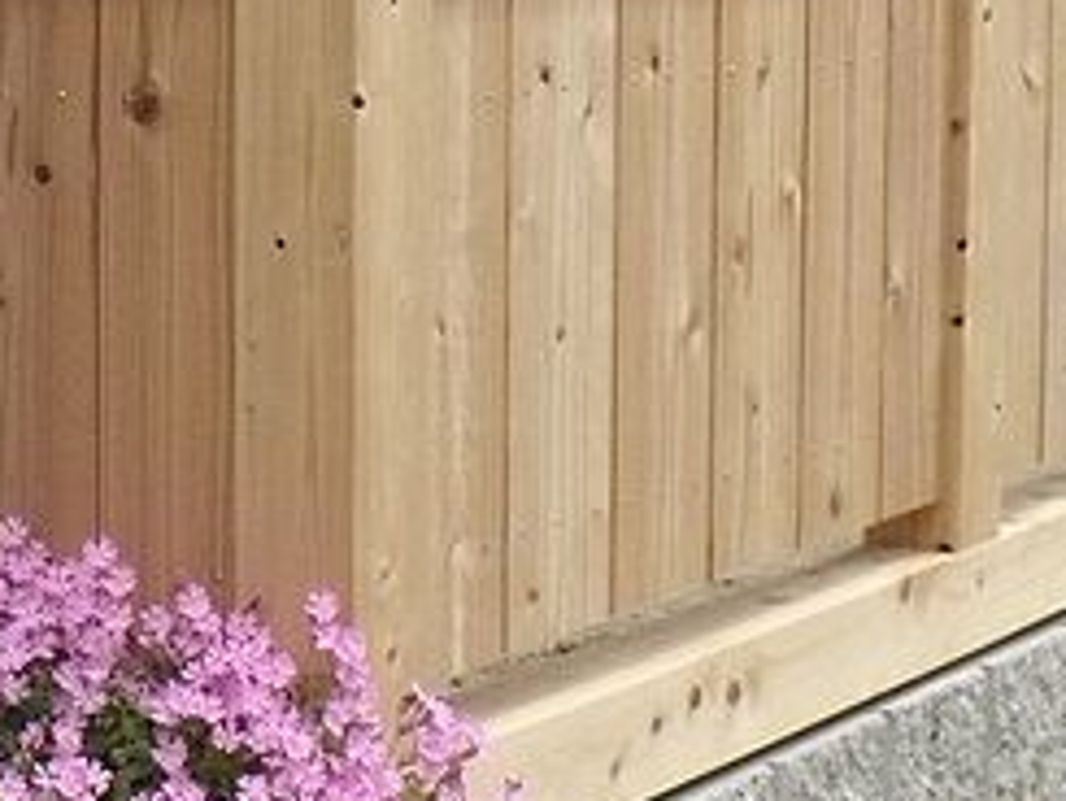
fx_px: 3574
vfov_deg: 12.8
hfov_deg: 17.0
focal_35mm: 116
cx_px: 540
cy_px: 231
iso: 400
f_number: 8
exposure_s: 1/400
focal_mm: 6.1
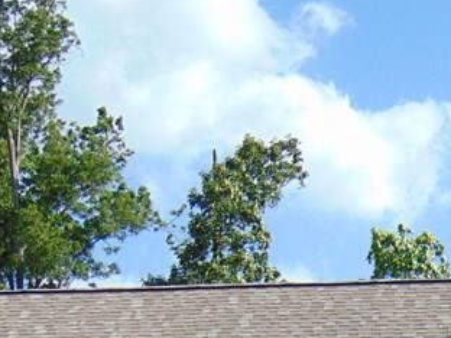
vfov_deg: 11.1
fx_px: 1668
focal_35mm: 128
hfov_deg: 15.2
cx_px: 416
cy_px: 533
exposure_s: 1/800
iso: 80
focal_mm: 6.9
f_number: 3.3
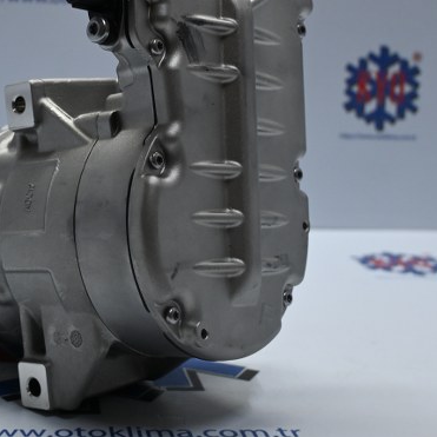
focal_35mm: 67
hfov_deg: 25.1
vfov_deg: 25.5
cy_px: 163
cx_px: 73
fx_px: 962
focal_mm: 24.5
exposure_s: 1/125
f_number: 4.2
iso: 800
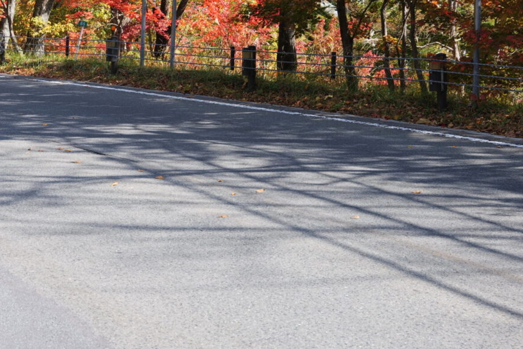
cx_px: 35
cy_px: -5
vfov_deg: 16.9
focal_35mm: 79
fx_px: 1147
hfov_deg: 24.8
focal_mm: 36
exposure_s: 1/250
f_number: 4
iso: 100
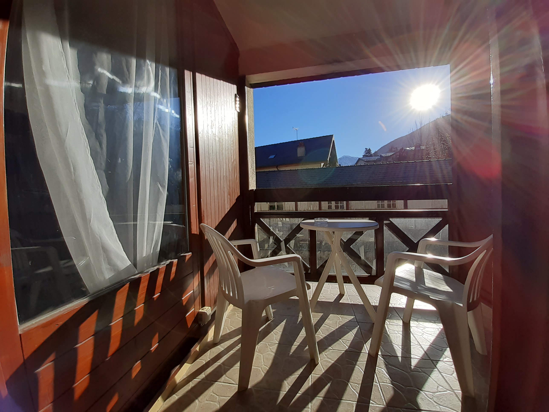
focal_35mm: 13
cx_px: 274
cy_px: 206
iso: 40
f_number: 2.2
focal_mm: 1.13
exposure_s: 1/1261
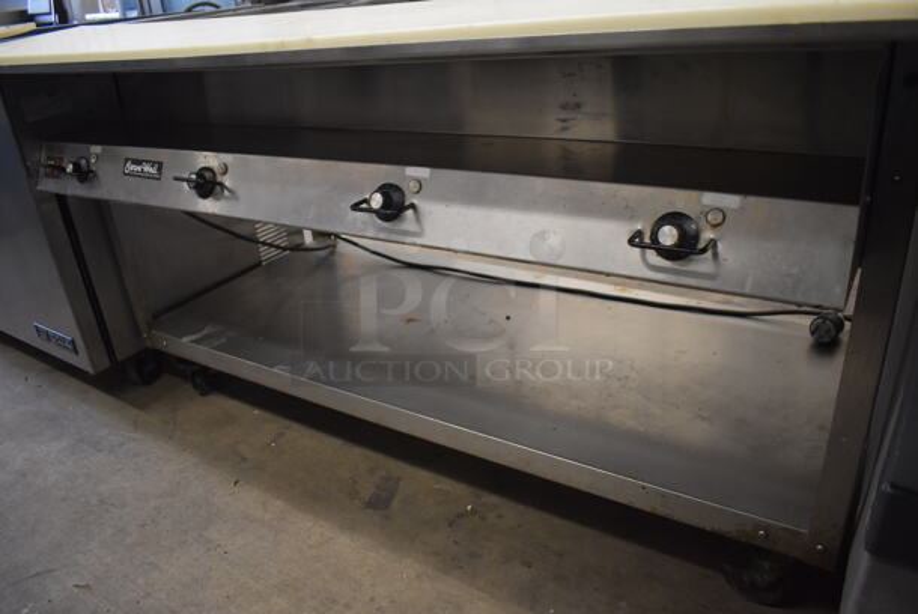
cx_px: 459
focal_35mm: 27
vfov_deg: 48.0
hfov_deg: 67.3
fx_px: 689
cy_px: 307
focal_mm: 18
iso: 1600
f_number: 3.5
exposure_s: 1/125
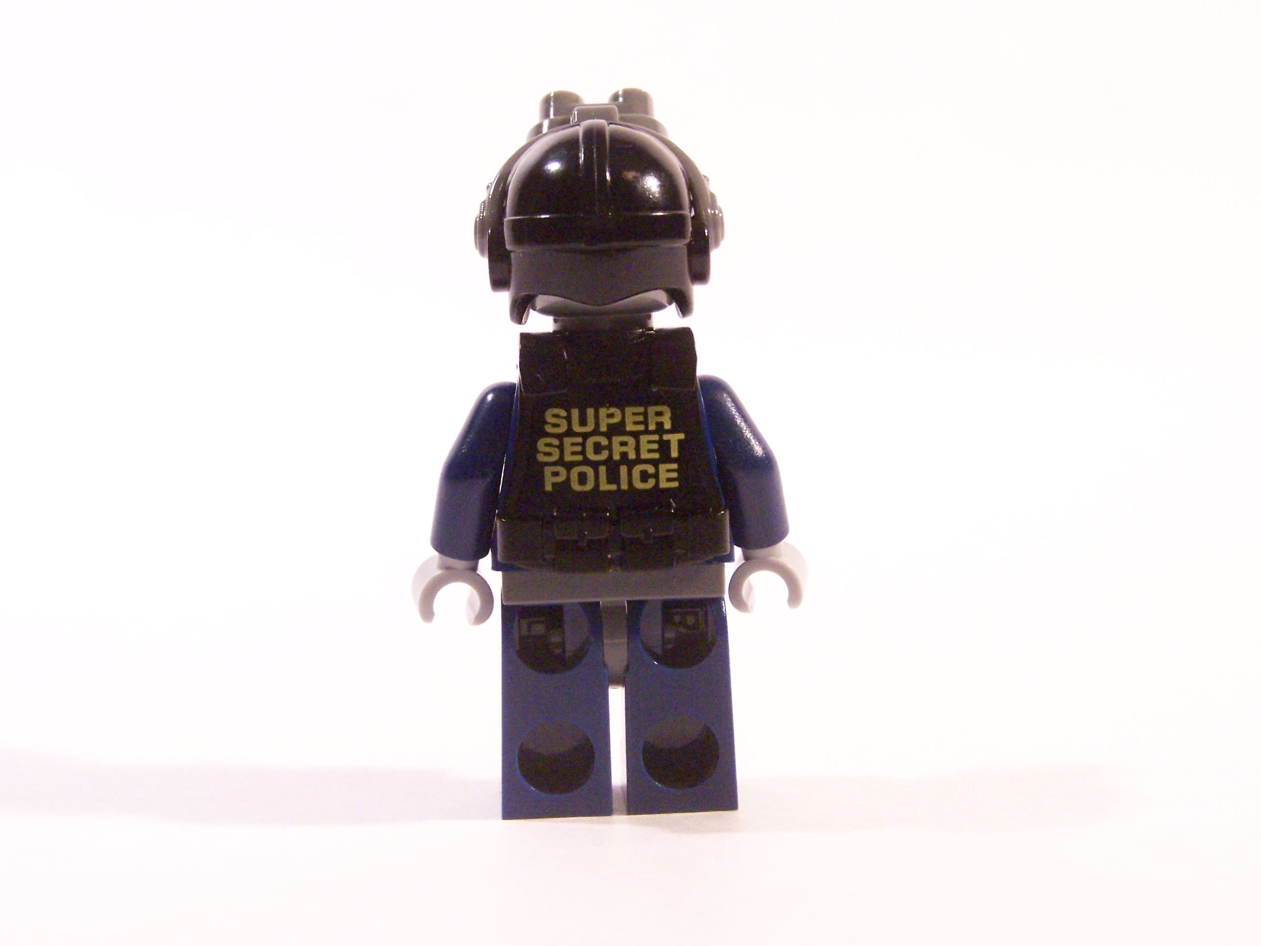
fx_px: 2441
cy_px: 473
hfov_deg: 29.0
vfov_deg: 21.9
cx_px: 630
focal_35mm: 67
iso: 400
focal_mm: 11.1
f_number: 3.6
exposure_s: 1/30
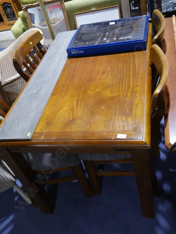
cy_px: 117
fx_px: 230
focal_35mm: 34
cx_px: 88
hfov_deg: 41.8
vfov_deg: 53.9
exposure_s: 1/60
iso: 800
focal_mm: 17
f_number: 4
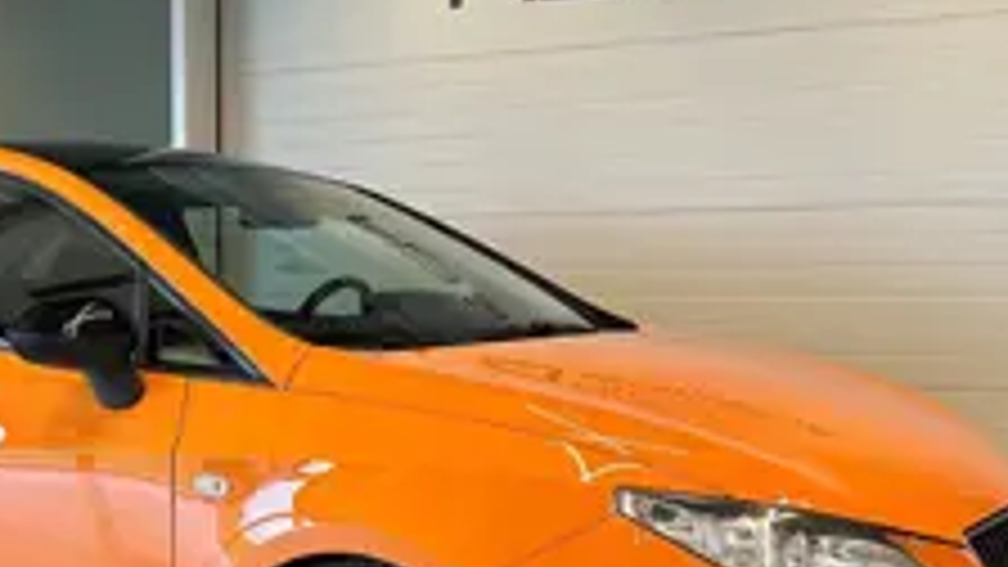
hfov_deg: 36.4
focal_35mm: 56
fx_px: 1497
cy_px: 328
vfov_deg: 21.4
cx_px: 256
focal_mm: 6.86
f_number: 1.78
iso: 250
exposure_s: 1/84
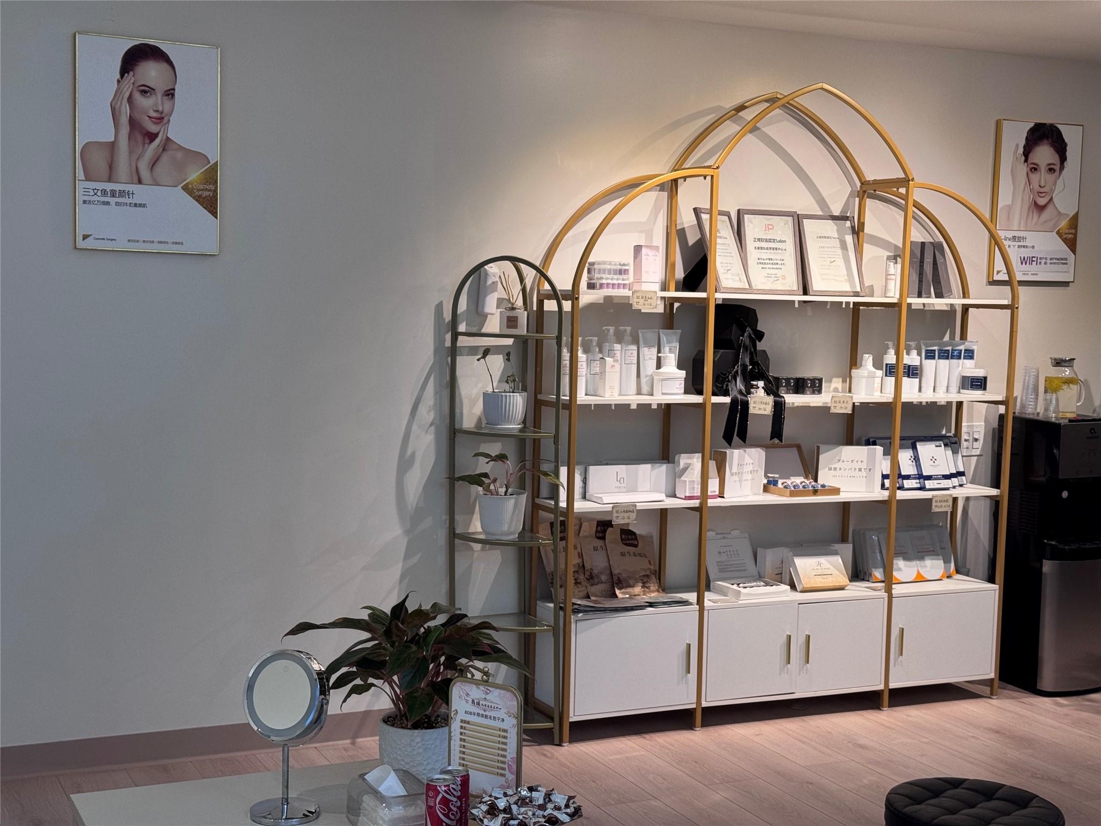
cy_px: 413
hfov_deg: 39.7
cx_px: 550
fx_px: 1527
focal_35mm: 48
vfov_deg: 30.3
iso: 100
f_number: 1.78
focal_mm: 6.76
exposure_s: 1/60
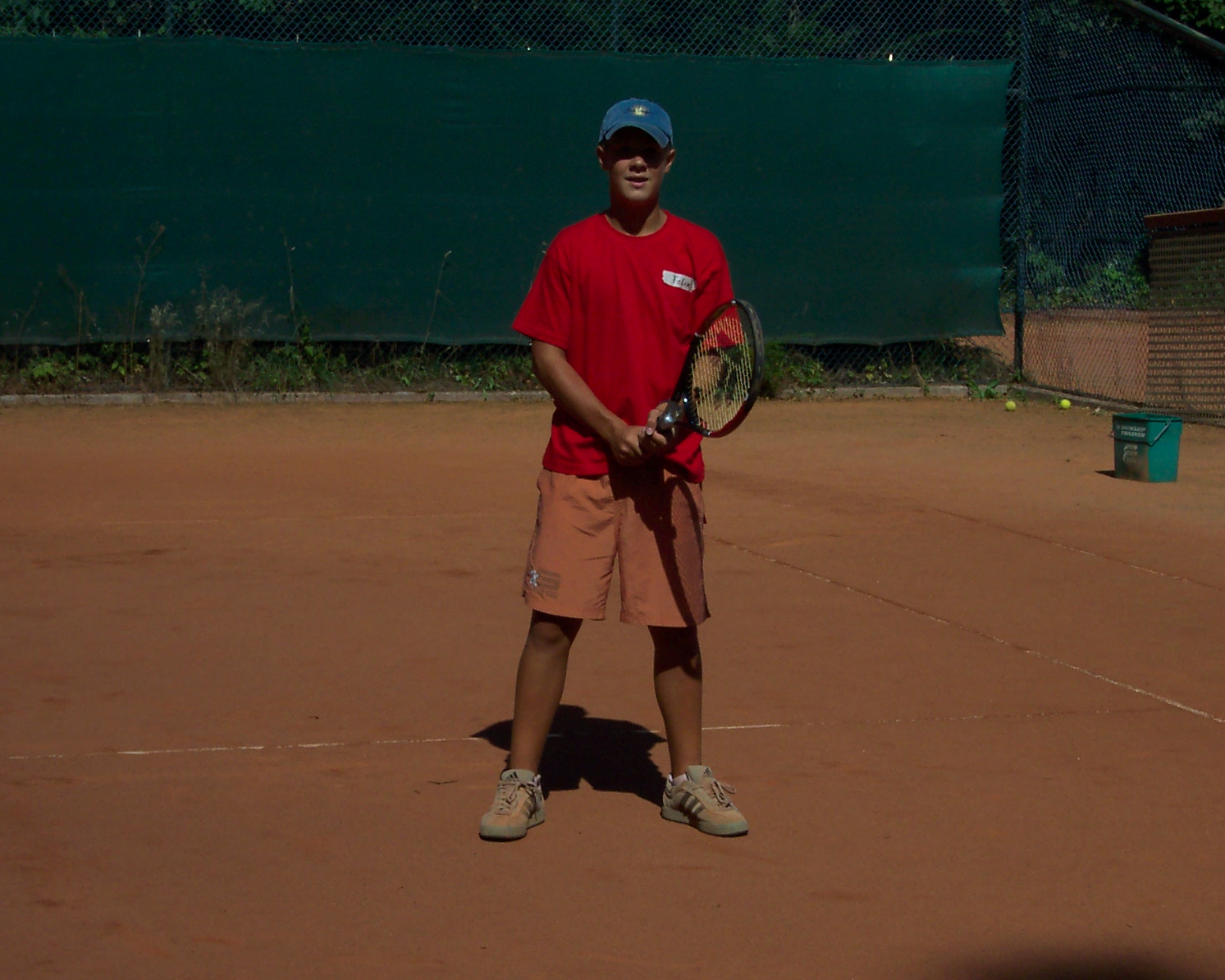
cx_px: 689
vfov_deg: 17.9
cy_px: 490
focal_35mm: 86
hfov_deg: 22.2
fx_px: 3118
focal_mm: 16
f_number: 6.7
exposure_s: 1/1000
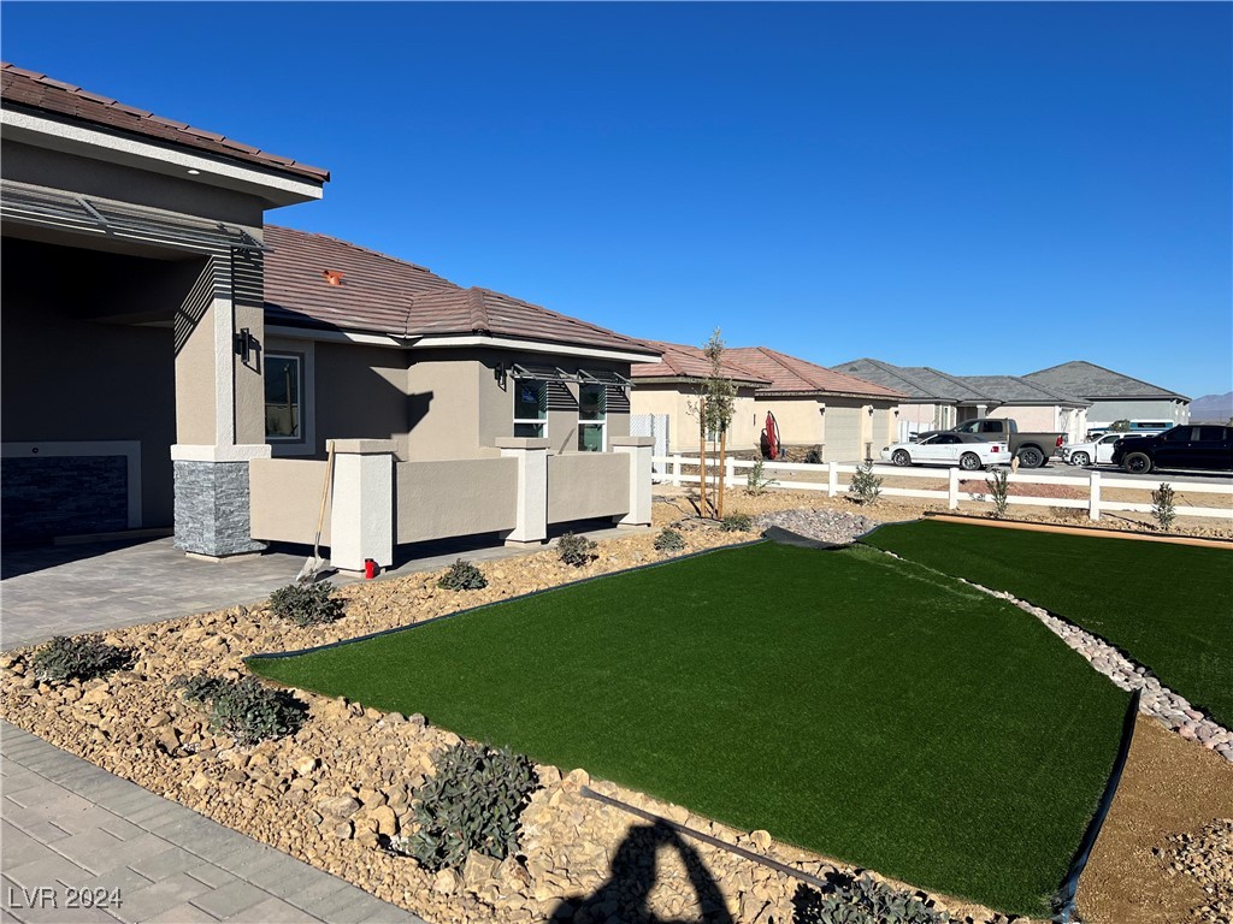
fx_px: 926
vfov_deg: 53.1
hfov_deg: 67.3
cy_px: 462
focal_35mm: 26
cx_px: 616
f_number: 1.5
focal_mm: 5.7
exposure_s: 1/6993
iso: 50
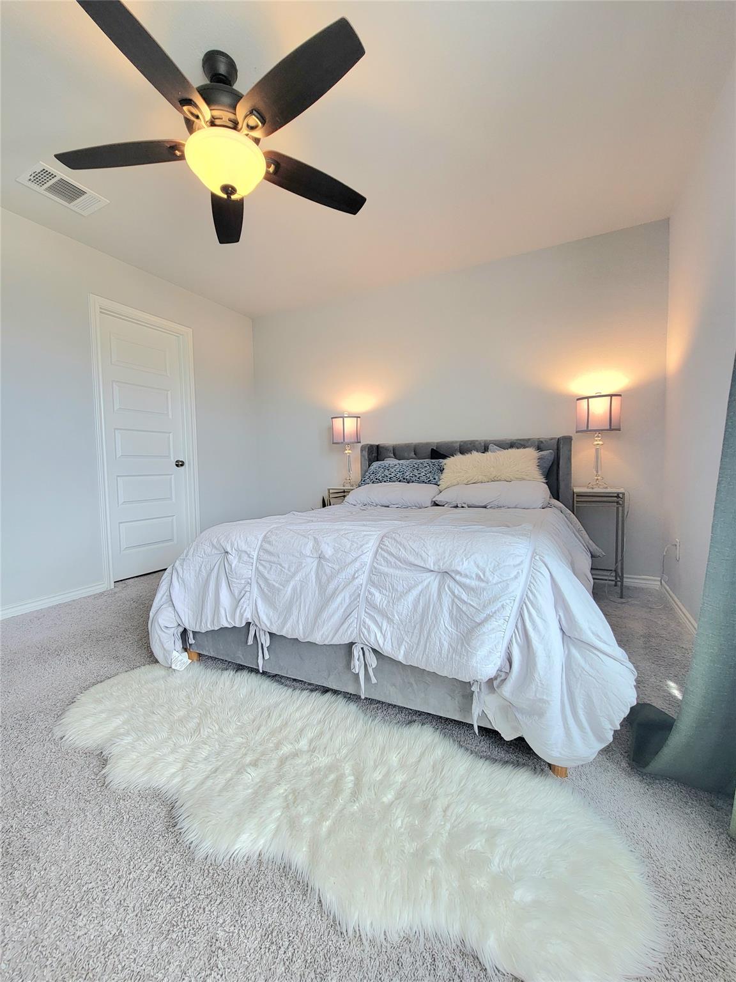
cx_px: 368
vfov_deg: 106.2
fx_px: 369
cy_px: 491
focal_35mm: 13
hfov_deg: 89.9
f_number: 2.2
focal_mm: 2.2
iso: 80
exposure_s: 1/60.2
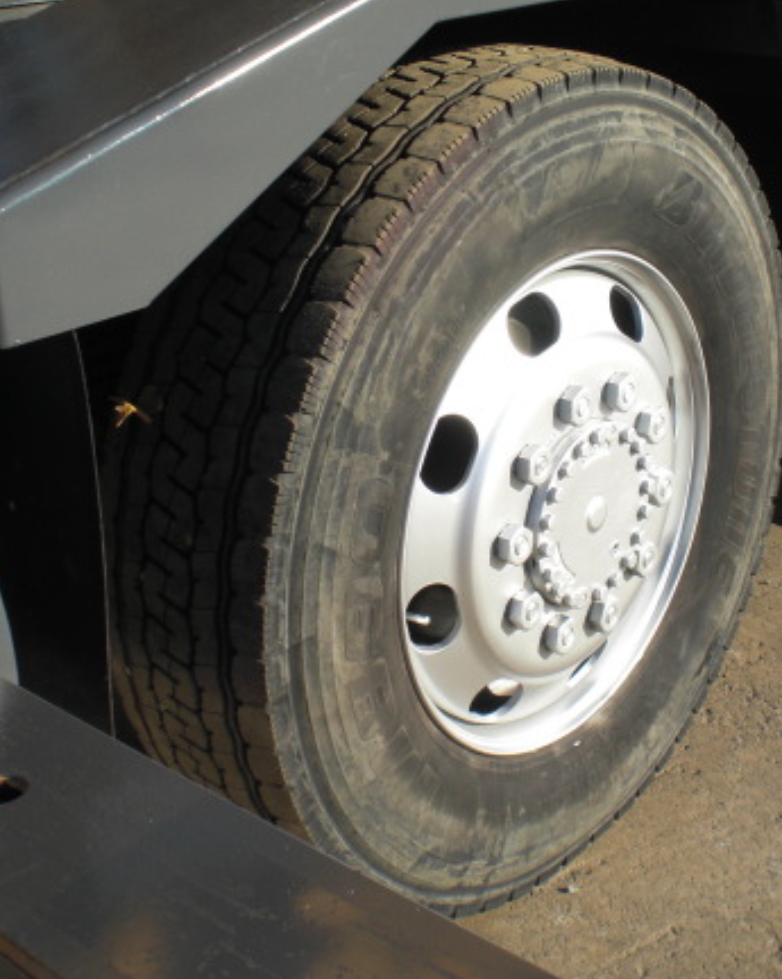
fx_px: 1593
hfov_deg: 27.4
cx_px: 521
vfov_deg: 34.2
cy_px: 514
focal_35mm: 55
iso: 64
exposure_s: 1/250
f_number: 5.6
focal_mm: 6.3
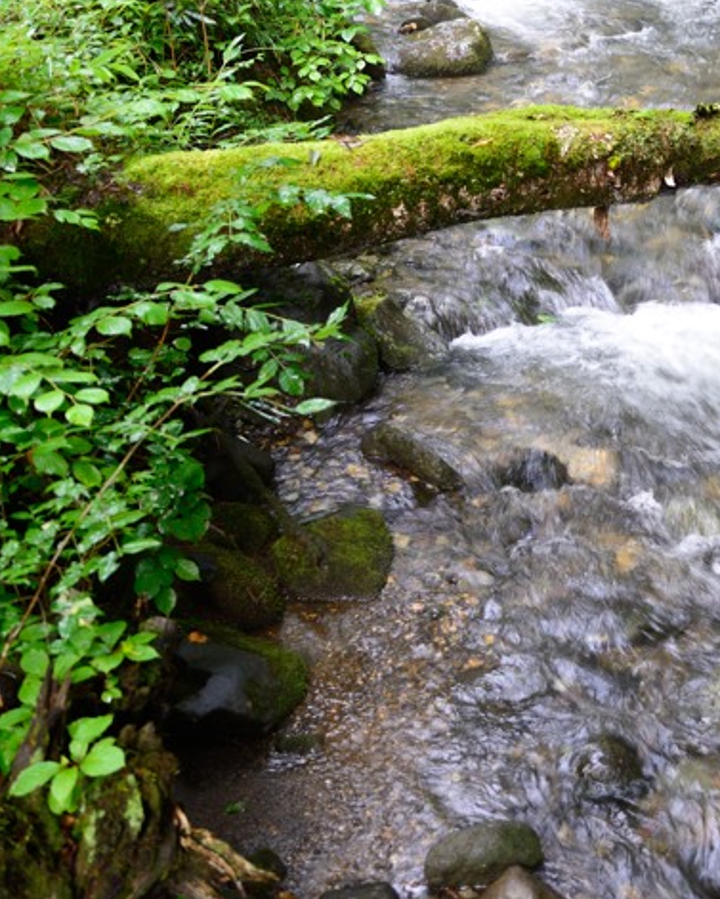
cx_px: 728
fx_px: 1305
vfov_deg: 37.3
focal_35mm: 49
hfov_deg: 28.8
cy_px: 249
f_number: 2.8
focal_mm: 24
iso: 100
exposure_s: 1/15
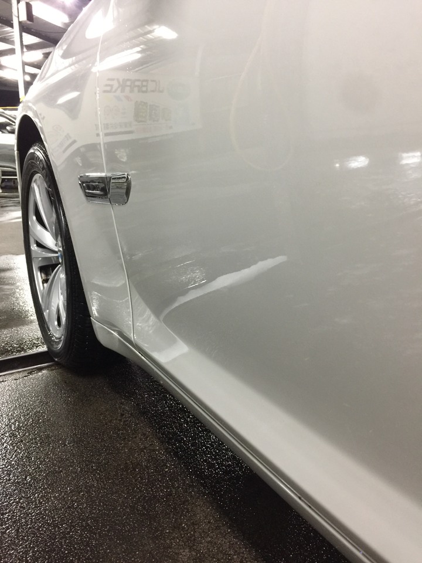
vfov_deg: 61.7
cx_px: 211
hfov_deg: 48.2
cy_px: 282
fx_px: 471
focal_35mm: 29
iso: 64
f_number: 2.2
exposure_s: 1/4
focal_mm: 4.15
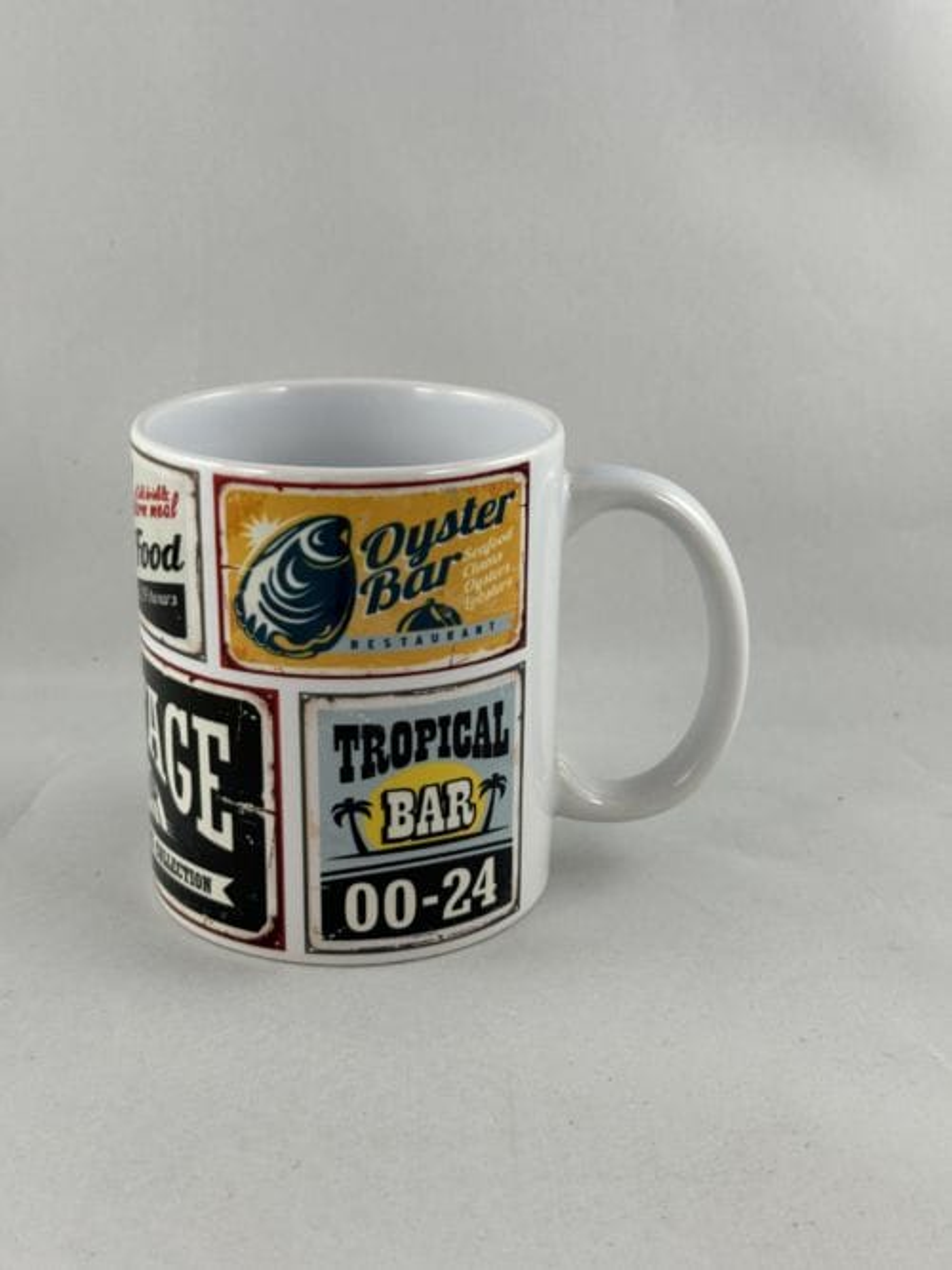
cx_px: 476
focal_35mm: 48
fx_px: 1761
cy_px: 635
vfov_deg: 39.7
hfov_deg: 30.3
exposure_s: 1/100
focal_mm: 6.86
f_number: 1.78
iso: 50
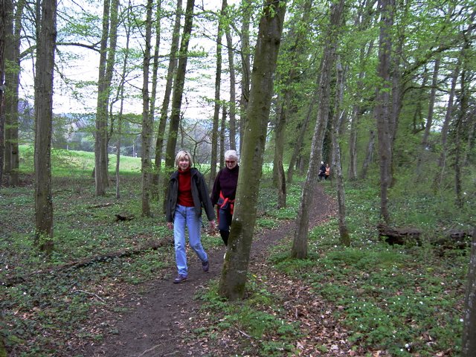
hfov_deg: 54.0
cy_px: 178
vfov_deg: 41.8
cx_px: 238
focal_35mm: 34
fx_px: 468
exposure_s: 1/80
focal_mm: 5.6
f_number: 2.8
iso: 50
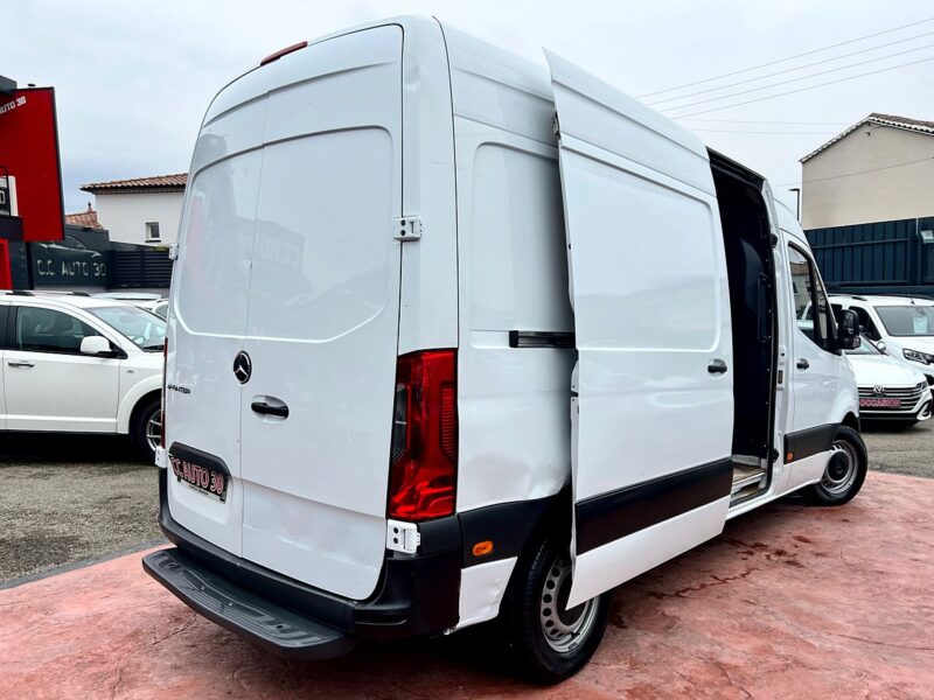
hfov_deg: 67.3
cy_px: 350
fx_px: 702
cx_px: 467
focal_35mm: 26
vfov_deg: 53.1
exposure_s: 1/3460
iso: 50
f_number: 1.5
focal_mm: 5.7
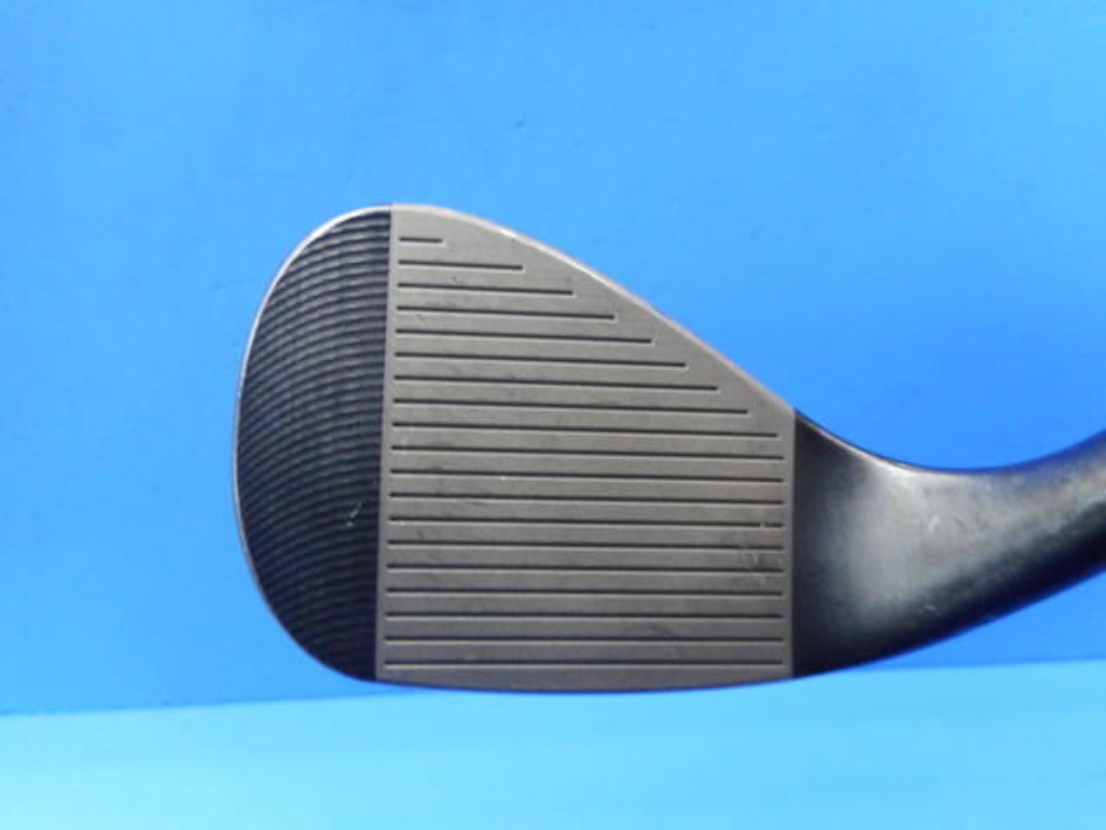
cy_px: 415
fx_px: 799
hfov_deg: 69.4
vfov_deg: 54.9
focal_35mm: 25
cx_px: 553
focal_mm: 4.5
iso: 220
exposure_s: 1/30
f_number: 3.7
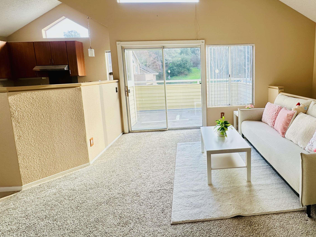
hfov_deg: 82.9
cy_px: 93
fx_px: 173
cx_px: 199
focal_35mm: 19
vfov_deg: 67.9
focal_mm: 2.22
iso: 125
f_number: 2.2
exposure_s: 1/99
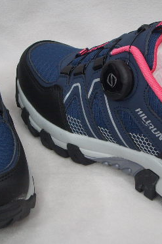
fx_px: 473
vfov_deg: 28.9
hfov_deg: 19.4
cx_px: 81
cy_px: 118
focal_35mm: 70
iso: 63
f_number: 3.5
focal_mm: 6.6
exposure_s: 1/15
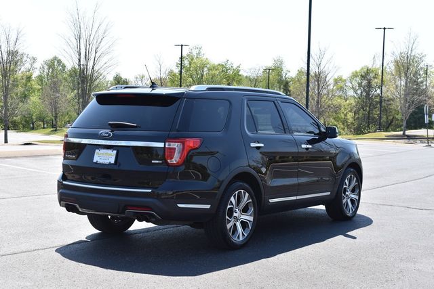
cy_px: 144
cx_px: 217
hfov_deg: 33.4
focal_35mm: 60
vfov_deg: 22.6
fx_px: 723
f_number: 8
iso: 160
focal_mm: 40
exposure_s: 1/250
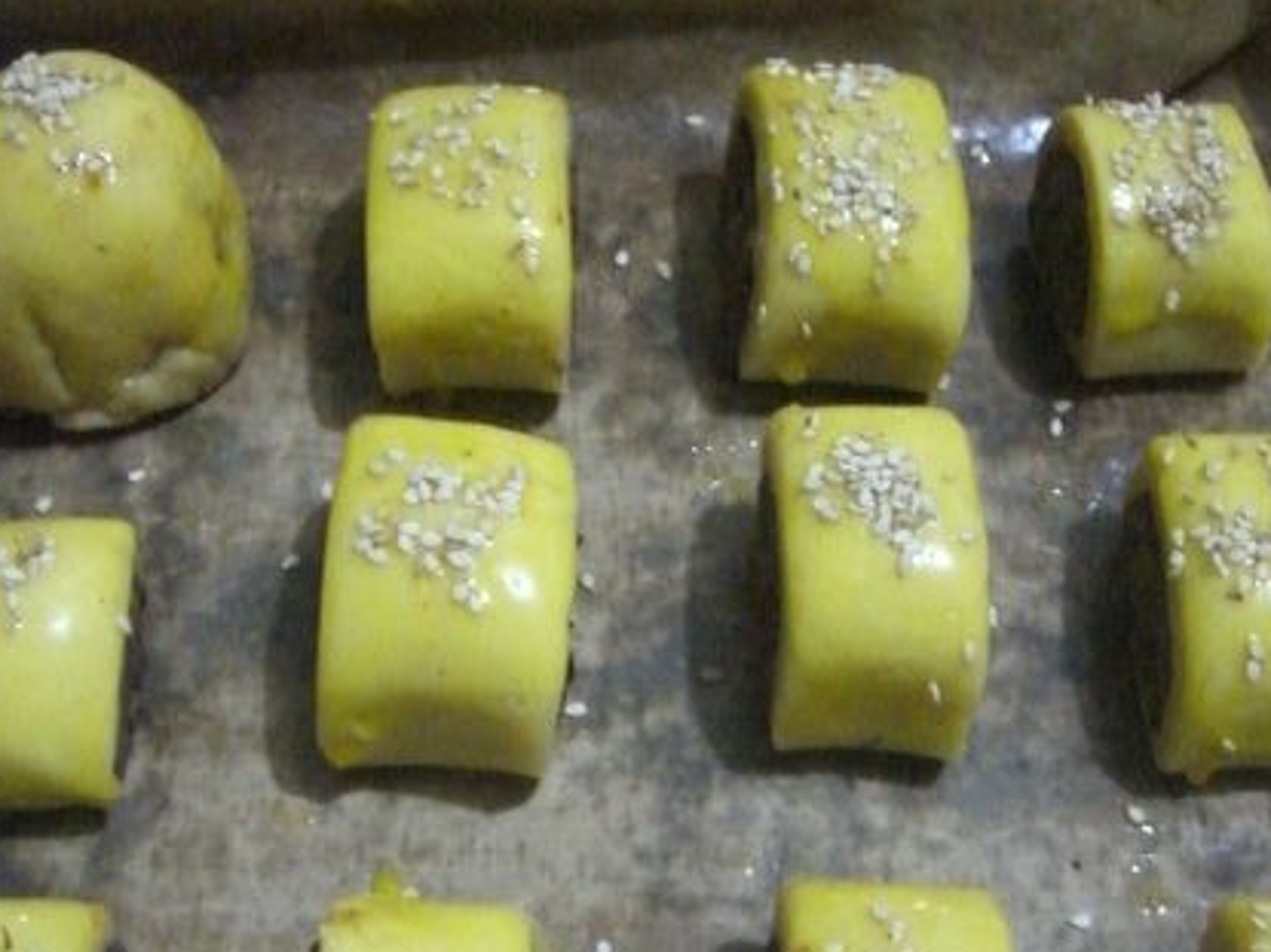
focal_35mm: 55
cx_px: 680
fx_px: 2019
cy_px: 680
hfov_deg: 34.9
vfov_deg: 26.3
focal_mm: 6.2
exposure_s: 1/15
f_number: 2.7
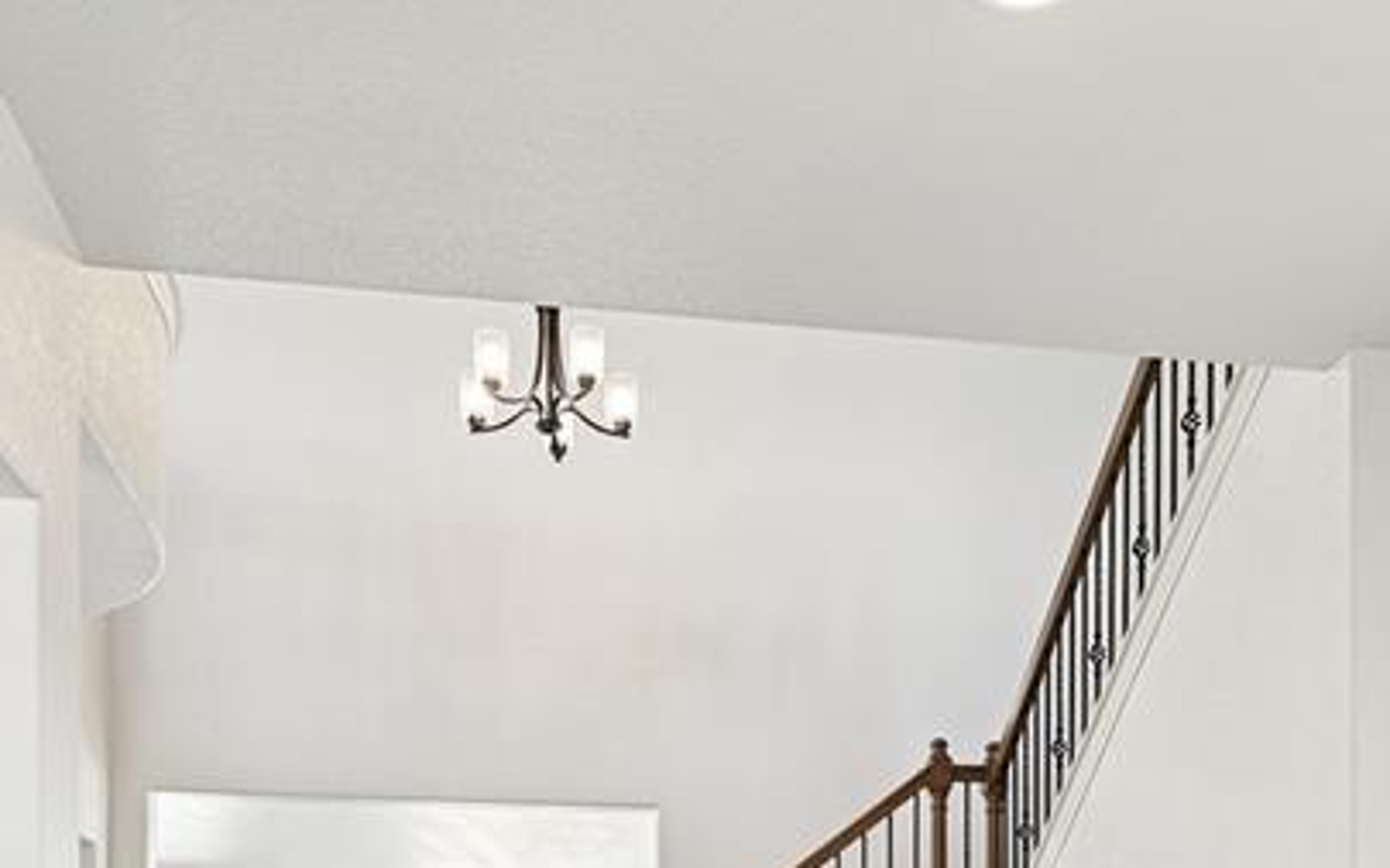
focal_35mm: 36
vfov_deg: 28.6
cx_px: 630
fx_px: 1364
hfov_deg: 53.9
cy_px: 1141
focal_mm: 14
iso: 320
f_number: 8
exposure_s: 1/60
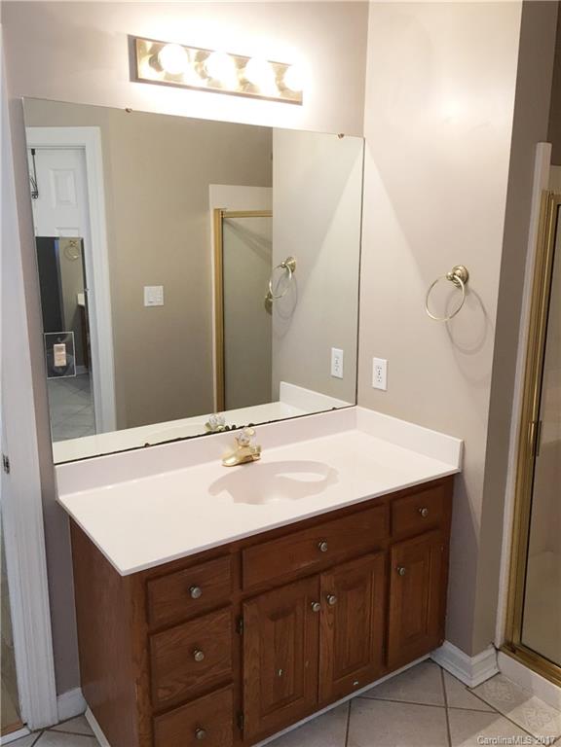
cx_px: 280
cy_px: 374
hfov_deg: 48.2
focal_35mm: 29
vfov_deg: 61.7
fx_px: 627
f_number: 2.2
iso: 25
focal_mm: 4.15
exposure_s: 1/15
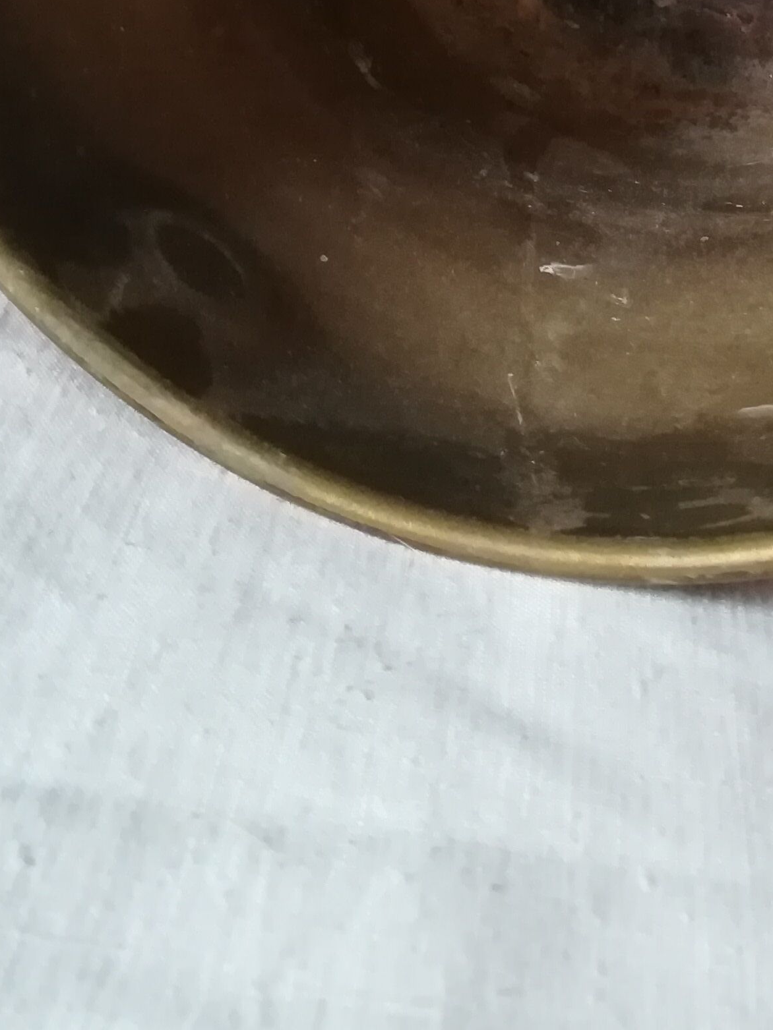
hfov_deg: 21.8
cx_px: 671
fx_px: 1965
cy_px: -219
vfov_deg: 26.1
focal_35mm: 66
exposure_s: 1/25
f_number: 2.2
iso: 500
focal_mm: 3.83
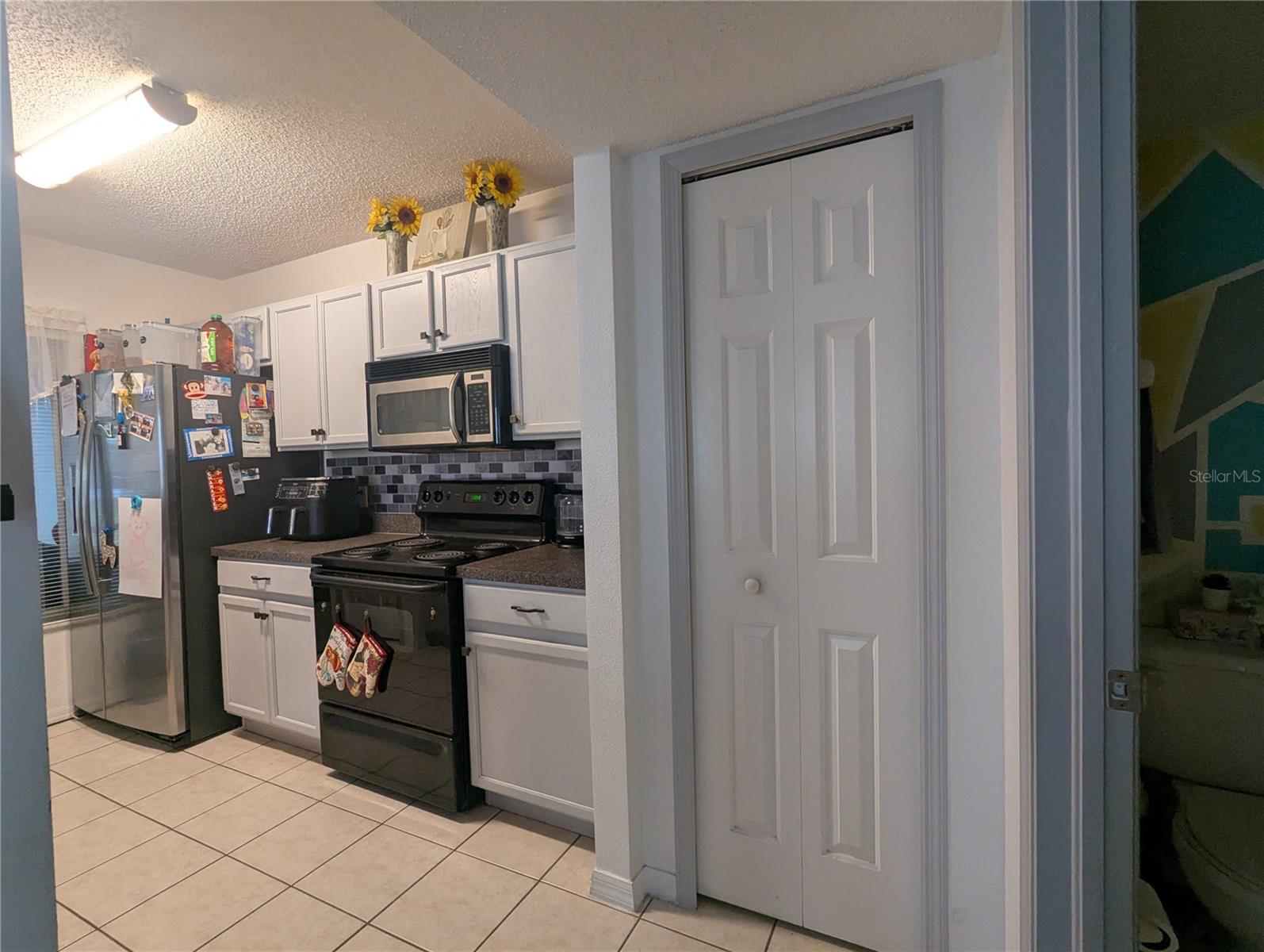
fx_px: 585
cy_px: 476
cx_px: 632
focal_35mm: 16
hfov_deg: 94.4
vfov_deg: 78.2
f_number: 2.2
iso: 168
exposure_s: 1/60
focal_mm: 2.35
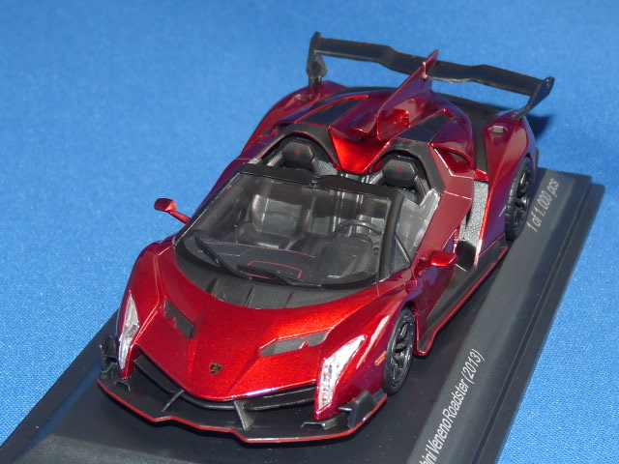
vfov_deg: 14.2
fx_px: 1860
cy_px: 232
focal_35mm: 104
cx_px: 310
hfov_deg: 18.9
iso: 100
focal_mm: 10.4
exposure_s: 1/30
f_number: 3.2
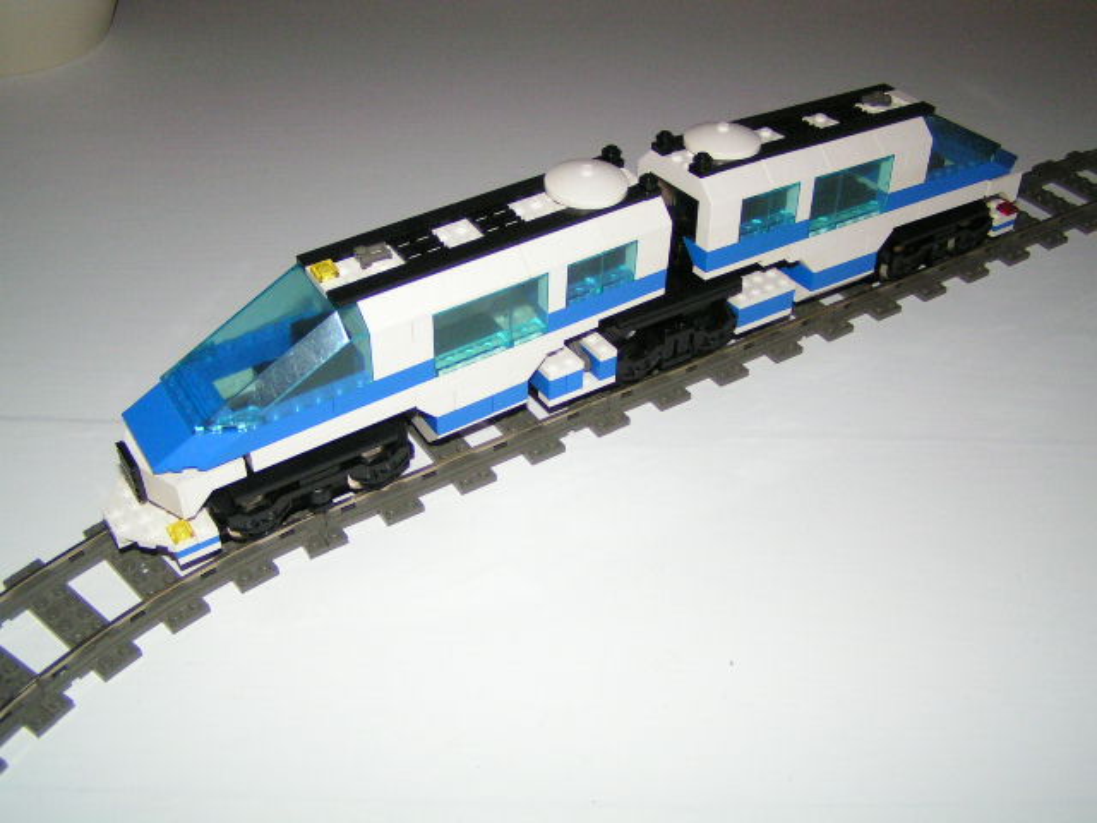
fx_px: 1204
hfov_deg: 49.0
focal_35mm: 38
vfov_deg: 37.7
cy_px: 412
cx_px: 548
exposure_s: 1/40
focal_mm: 5.8
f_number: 2.8
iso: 200
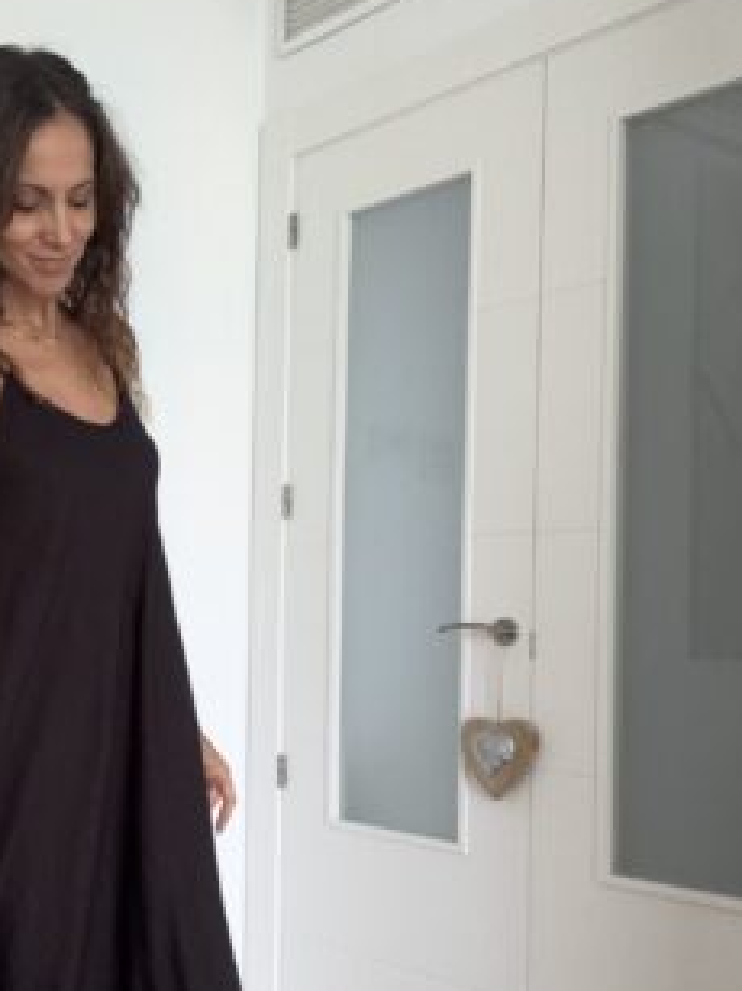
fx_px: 1287
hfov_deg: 31.3
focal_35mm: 45
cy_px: 610
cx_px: 145
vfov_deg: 41.8
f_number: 1.9
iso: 80
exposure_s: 1/71
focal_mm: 2.69
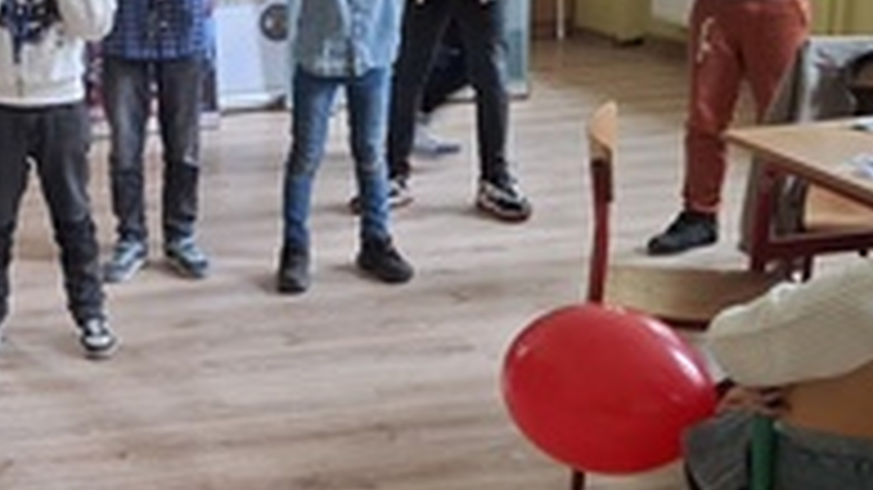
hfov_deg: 31.8
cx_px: 50
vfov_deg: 19.4
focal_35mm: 62
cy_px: 265
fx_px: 1435
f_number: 1.8
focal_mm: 5.54
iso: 400
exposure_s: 1/33
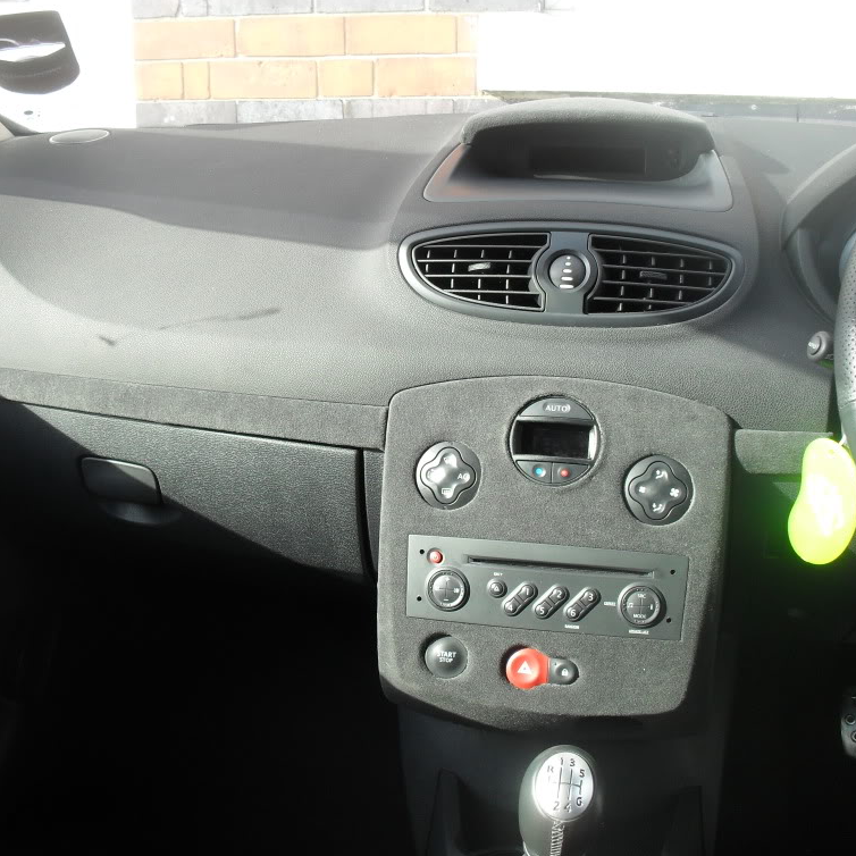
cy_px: 431
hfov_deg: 40.0
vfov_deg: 40.0
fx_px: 1175
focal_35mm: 42
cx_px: 416
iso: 100
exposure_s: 1/125
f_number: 3.2
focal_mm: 6.3
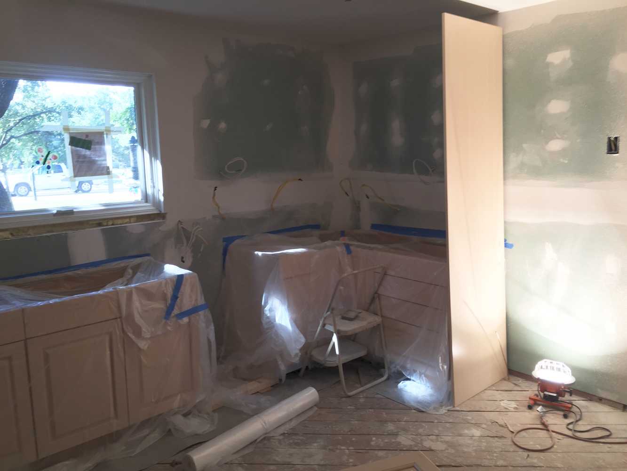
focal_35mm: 29
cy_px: 236
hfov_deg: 61.7
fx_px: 525
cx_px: 314
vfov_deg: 48.2
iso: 32
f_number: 2.2
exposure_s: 1/40
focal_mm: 4.15
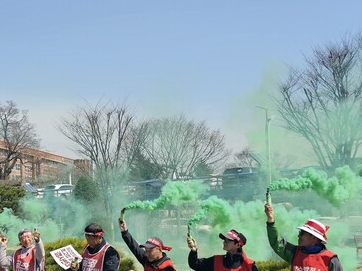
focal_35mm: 61
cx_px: 77
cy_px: 164
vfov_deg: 24.0
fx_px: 637
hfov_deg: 31.0
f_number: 1.7
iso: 10
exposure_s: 1/629
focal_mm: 6.3
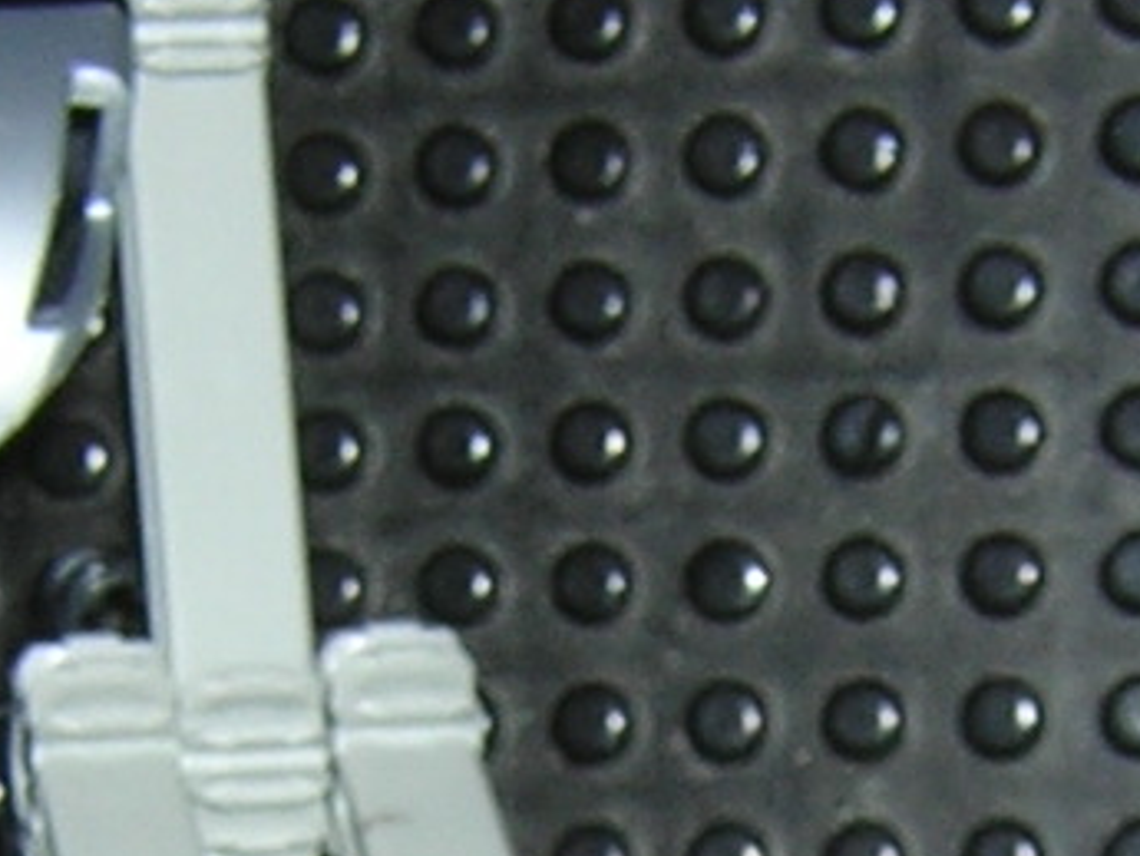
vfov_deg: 8.7
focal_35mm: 167
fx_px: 5502
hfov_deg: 11.8
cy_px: 1246
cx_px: 677
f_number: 5.2
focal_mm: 4.7
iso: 100
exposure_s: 1/60.1
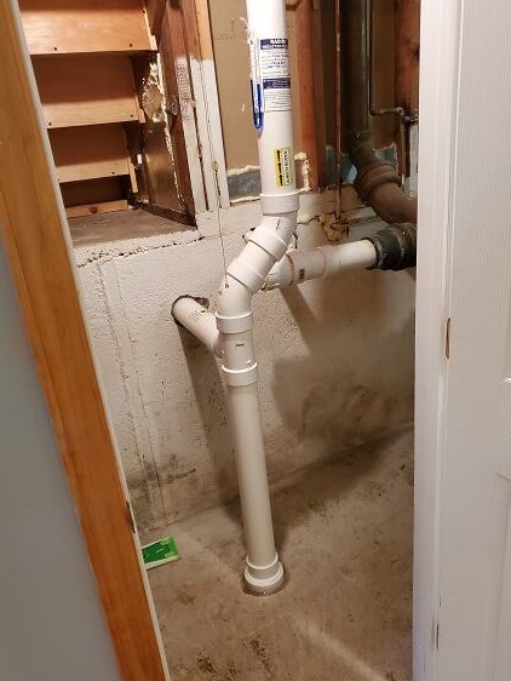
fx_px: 551
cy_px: 353
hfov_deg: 49.8
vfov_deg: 63.4
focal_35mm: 28
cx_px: 269
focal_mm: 4.3
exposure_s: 1/40
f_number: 1.5
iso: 500
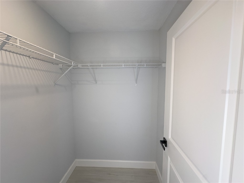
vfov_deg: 85.7
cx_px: 122
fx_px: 99
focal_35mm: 14
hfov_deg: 102.1
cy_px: 92
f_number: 2.2
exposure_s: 1/120
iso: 125
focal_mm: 2.22
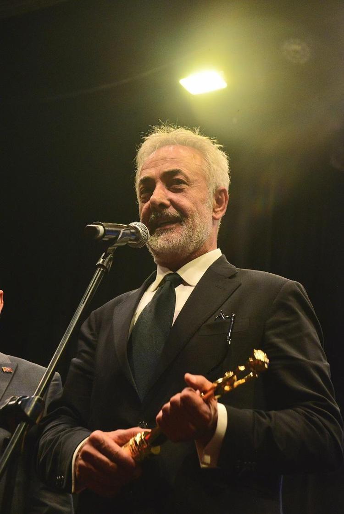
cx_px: 172
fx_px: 1431
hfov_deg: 13.7
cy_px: 257
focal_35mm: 100
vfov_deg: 20.4
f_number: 5.3
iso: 2000
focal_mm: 100
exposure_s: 1/100
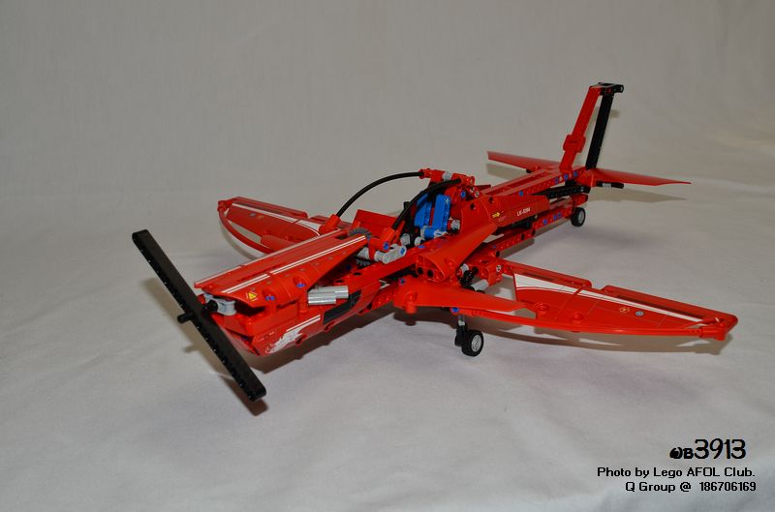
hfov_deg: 45.1
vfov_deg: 30.7
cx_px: 388
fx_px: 934
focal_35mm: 44
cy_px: 256
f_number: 7.1
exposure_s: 1/125
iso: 100
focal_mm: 29
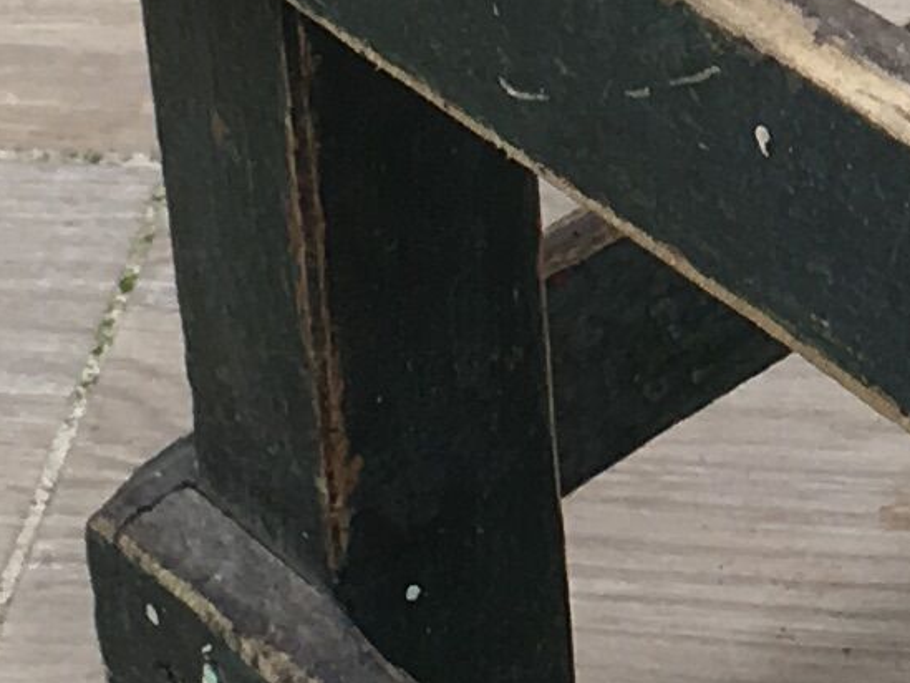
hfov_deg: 9.1
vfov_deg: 6.9
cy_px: -93
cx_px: 1346
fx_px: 5601
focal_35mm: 213
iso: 25
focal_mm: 4.15
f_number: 2.2
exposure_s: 1/130
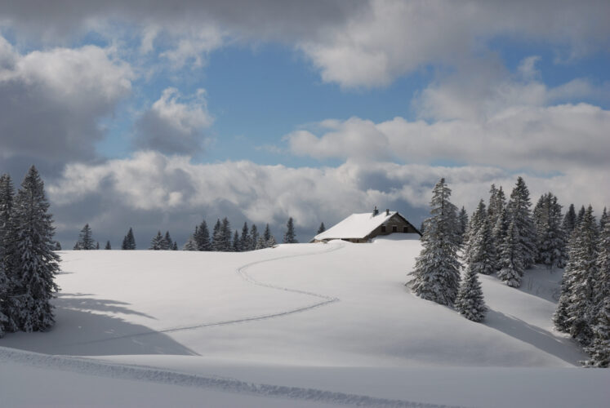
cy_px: 204
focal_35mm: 82
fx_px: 1400
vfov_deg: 16.6
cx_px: 305
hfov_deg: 24.6
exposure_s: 1/500
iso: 100
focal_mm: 55
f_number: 11
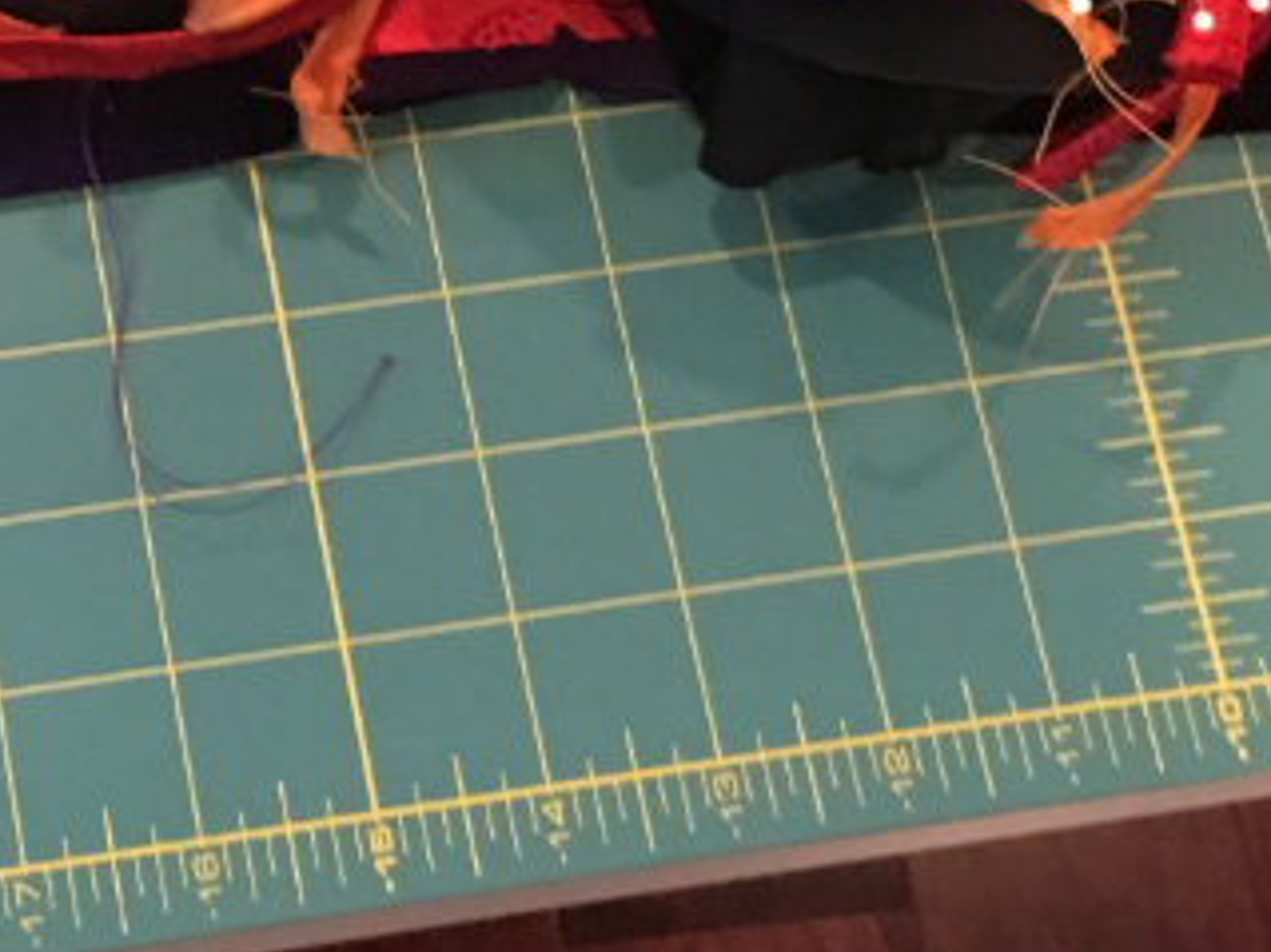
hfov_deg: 21.2
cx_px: 203
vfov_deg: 15.8
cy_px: -52
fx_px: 3340
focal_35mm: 91
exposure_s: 1/20
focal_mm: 4.2
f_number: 2.2
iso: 200
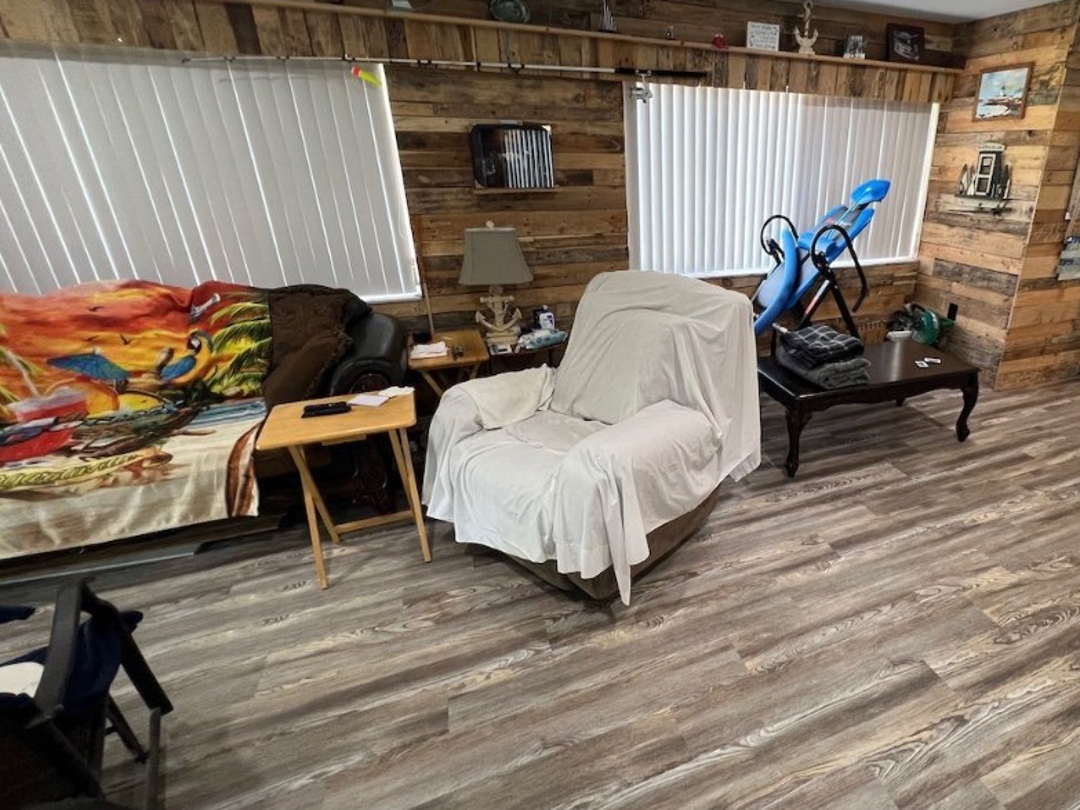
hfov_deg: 88.5
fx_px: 530
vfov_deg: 74.6
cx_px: 699
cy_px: 381
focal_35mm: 17
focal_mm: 1.57
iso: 160
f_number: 1.8
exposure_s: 1/60
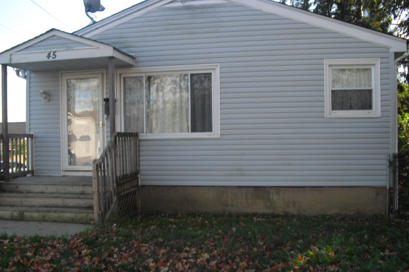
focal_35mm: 38
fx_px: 431
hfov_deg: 50.7
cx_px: 203
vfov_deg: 35.0
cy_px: 152
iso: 100
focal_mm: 6.3
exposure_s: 1/400
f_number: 3.1
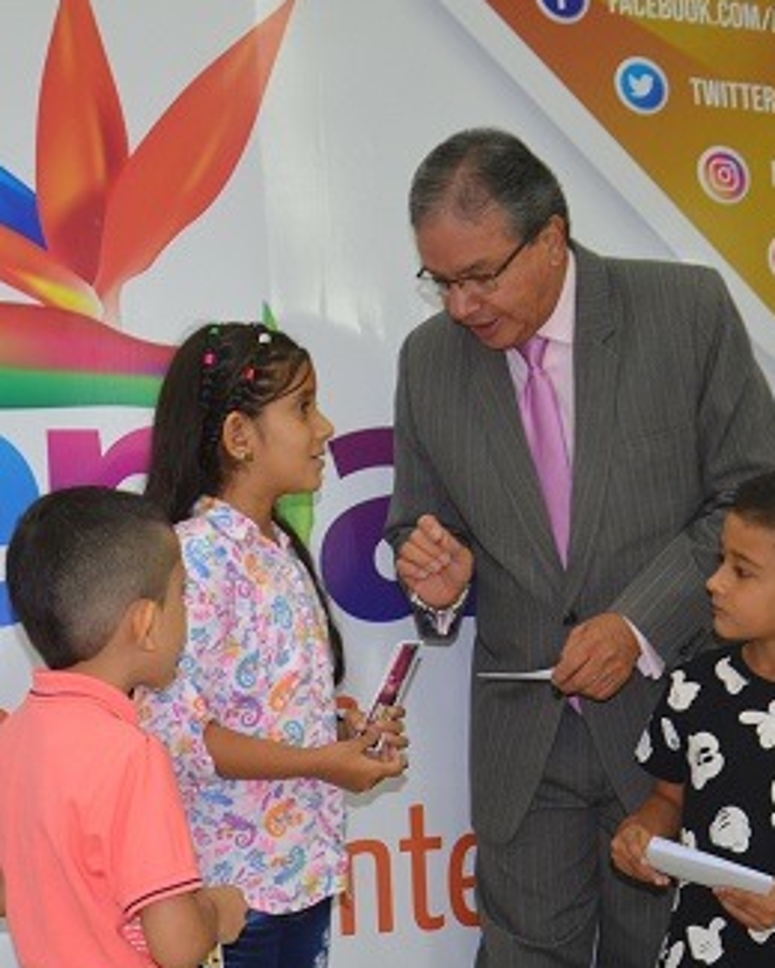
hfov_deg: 30.0
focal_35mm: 50
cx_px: 238
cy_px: 590
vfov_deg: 37.2
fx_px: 1434
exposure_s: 1/60
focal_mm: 18
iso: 800
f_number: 3.5
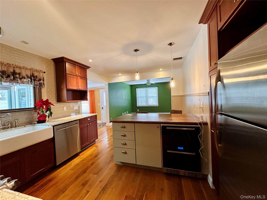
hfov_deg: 102.1
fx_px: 108
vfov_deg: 85.7
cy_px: 100
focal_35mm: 14
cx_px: 134
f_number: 2.2
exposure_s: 1/60
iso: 250
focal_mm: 2.22
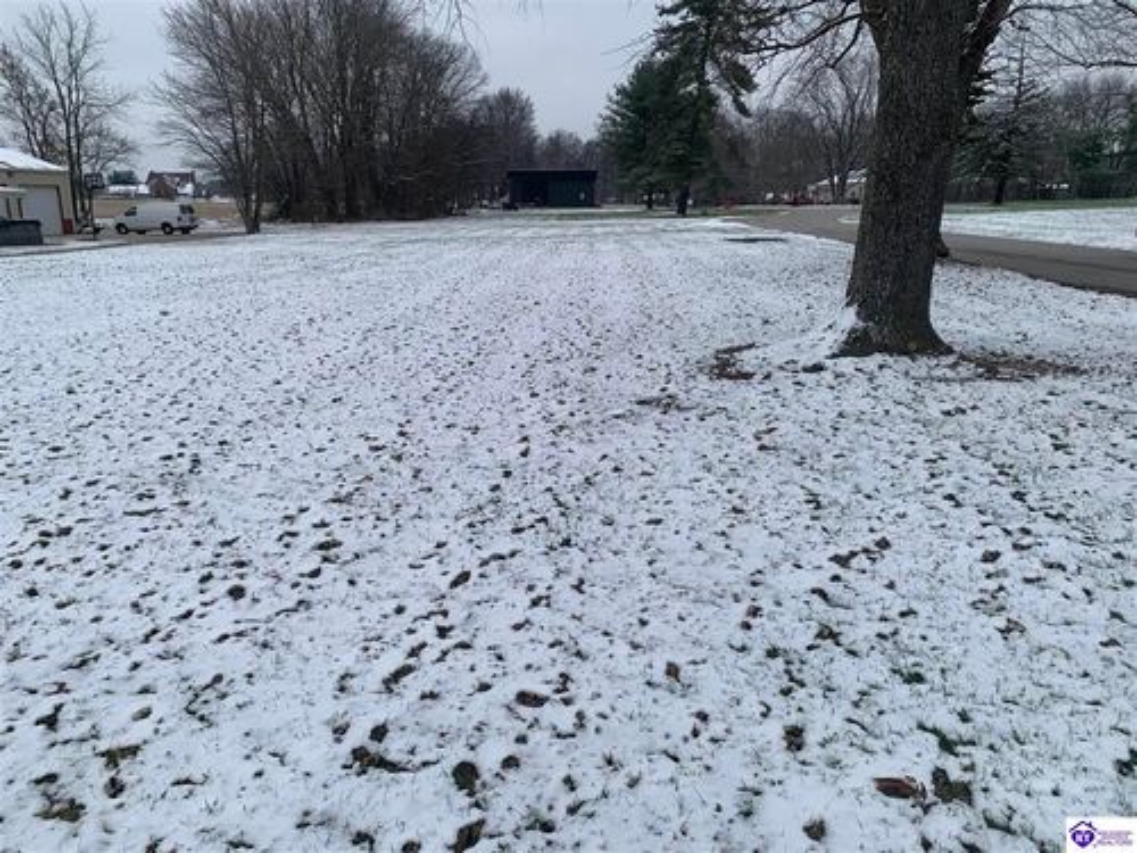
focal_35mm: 26
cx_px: 568
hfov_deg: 67.3
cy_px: 426
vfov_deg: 53.1
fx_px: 854
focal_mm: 4.25
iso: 25
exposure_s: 1/1689
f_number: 1.8
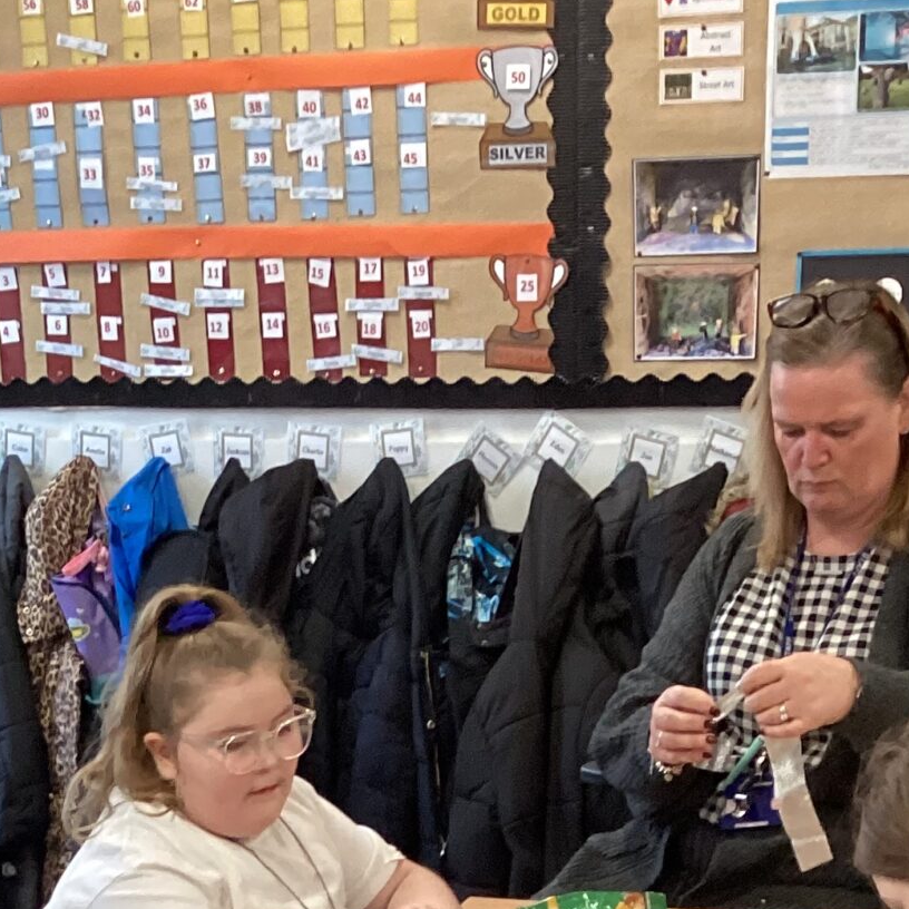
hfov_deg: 20.1
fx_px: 2555
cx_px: 315
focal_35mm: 86
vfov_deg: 18.1
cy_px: 1349
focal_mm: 3.3
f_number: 2.4
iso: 200
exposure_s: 1/60
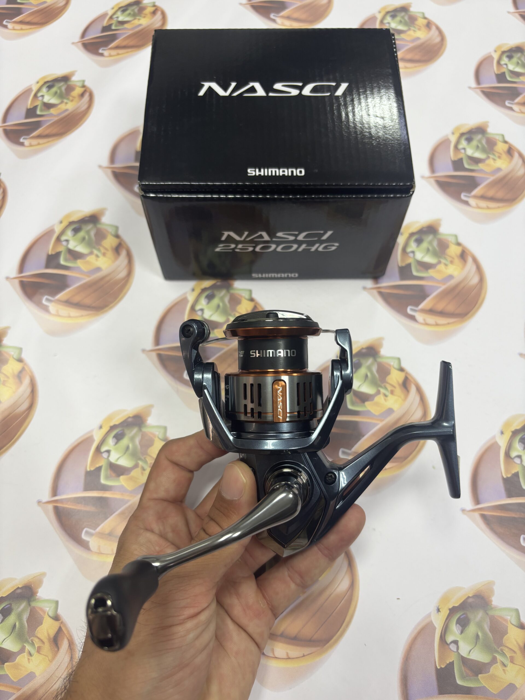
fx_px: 526
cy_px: 350
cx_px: 262
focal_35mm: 26
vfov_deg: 67.3
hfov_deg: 53.1
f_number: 1.6
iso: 100
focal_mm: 5.96
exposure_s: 1/60
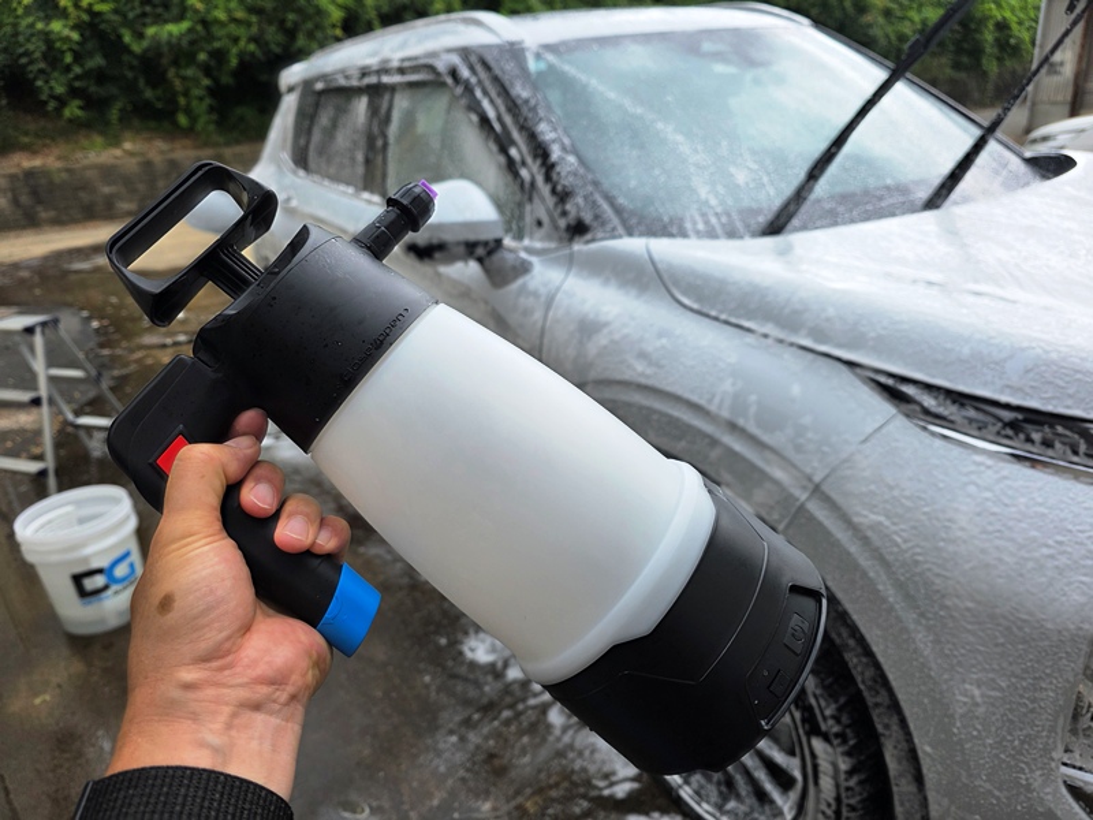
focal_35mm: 23
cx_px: 546
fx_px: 726
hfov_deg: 73.9
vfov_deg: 58.9
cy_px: 410
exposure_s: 1/359
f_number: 1.7
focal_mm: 6.3
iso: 40
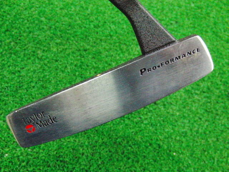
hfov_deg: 50.1
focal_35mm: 37
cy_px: 86
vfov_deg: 38.7
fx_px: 245
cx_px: 114
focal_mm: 6.42
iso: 3200
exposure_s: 1/160
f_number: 3.6
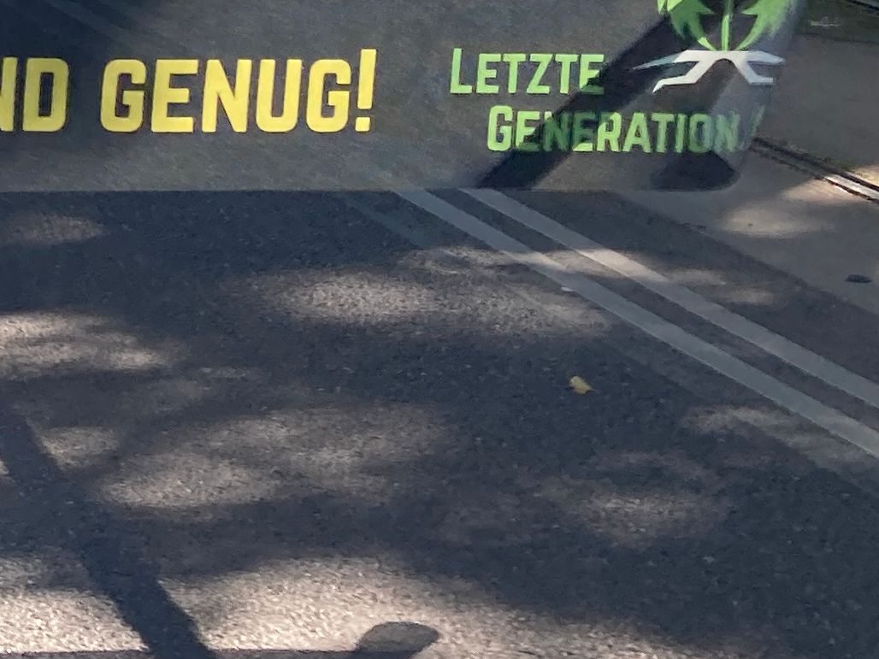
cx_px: -602
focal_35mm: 109
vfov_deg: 12.7
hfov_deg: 15.9
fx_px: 2768
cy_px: -400
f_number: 1.8
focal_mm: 3.99
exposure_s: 1/674
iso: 20
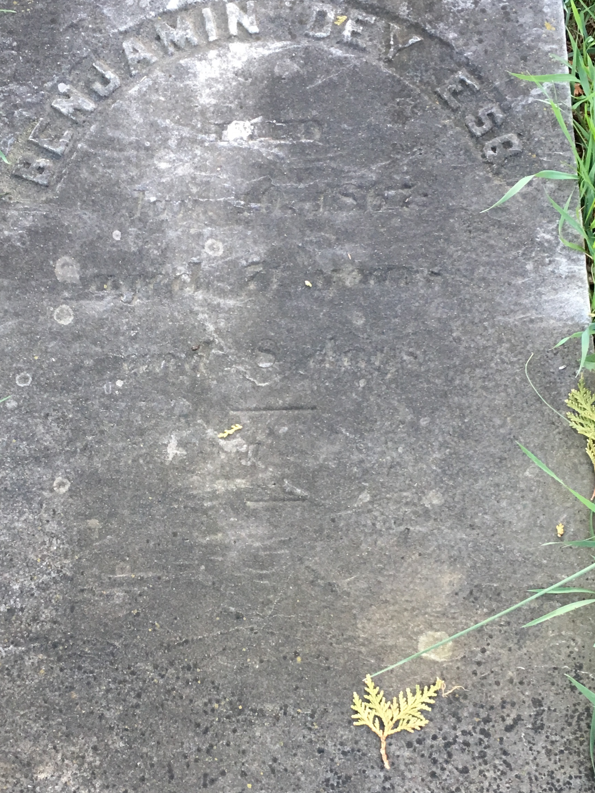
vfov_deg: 37.5
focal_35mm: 51
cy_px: 431
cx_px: 272
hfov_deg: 28.6
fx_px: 1169
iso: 40
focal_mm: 4.15
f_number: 2.2
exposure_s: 1/30
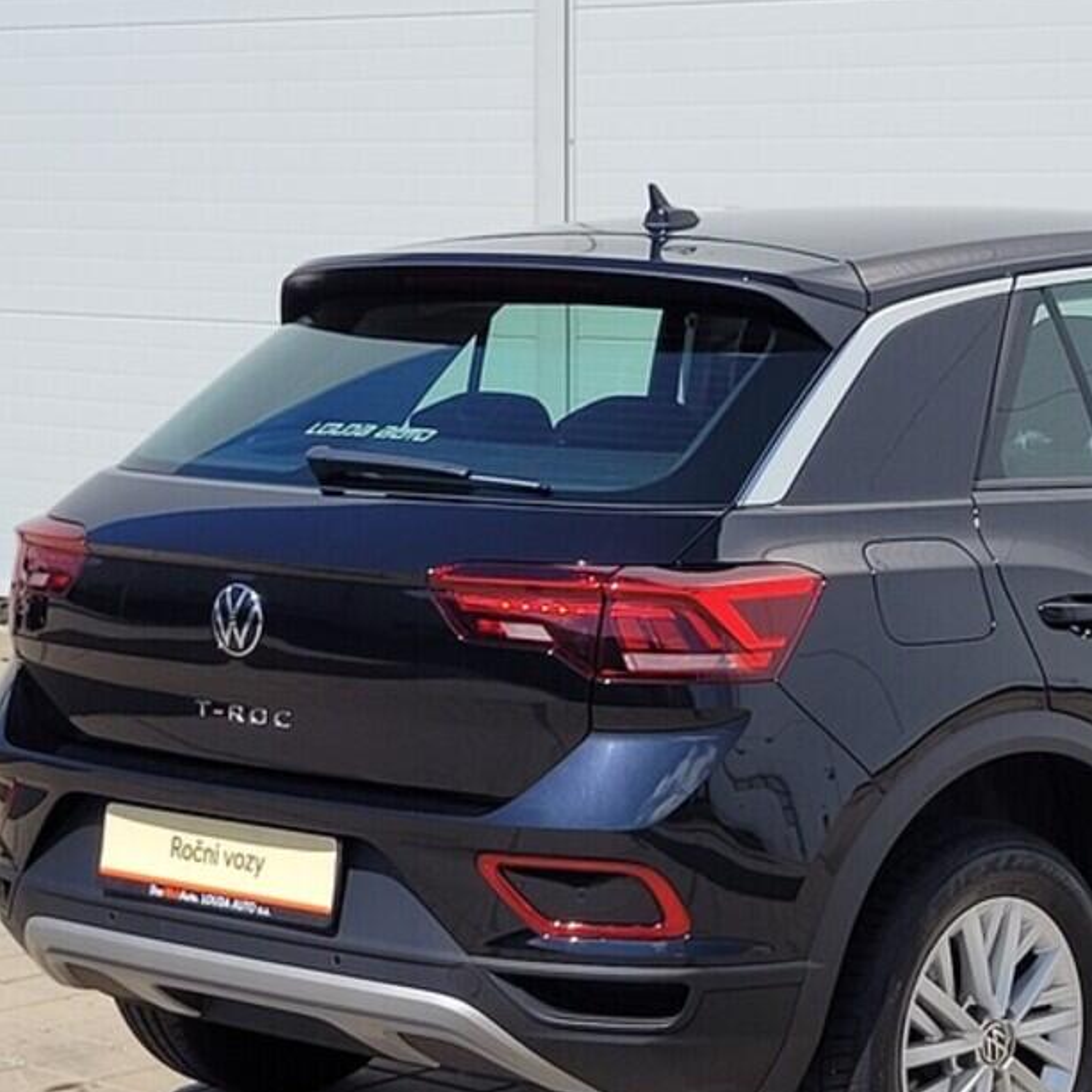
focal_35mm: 54
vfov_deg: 31.6
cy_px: 641
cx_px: 910
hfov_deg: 30.7
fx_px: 1927
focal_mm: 5.4
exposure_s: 1/3336
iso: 40
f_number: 1.8
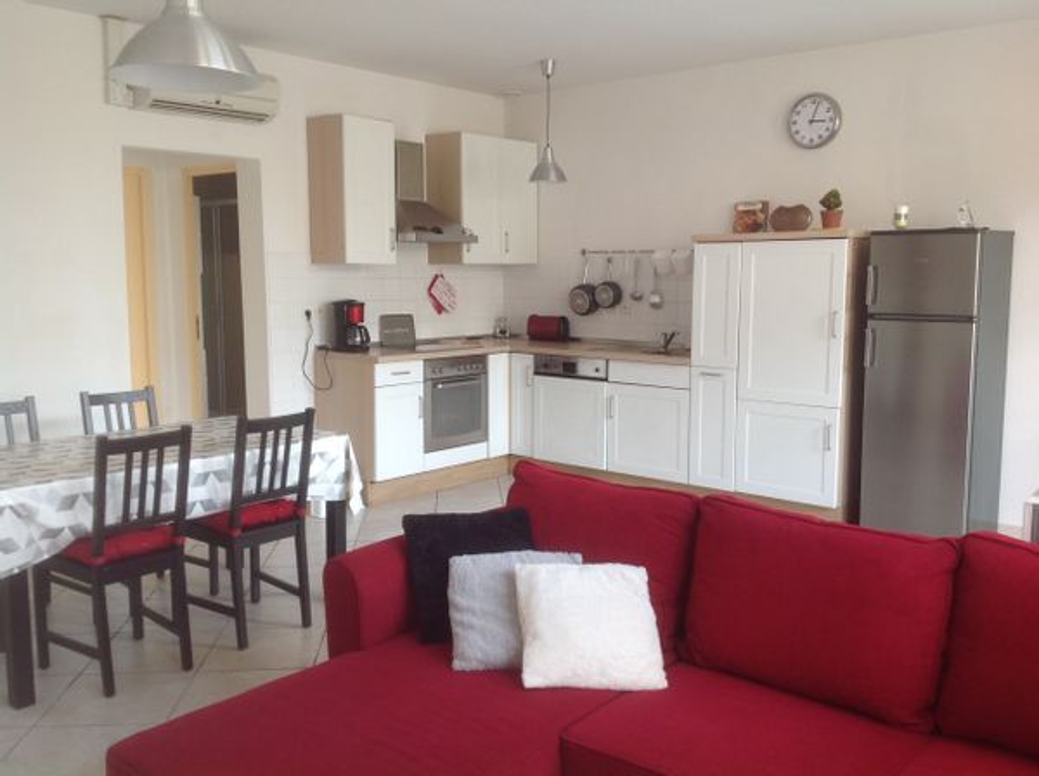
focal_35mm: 35
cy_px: 388
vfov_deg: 40.6
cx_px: 520
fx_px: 1049
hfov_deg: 52.7
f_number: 2.4
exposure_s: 1/30
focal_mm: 4.28
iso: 50
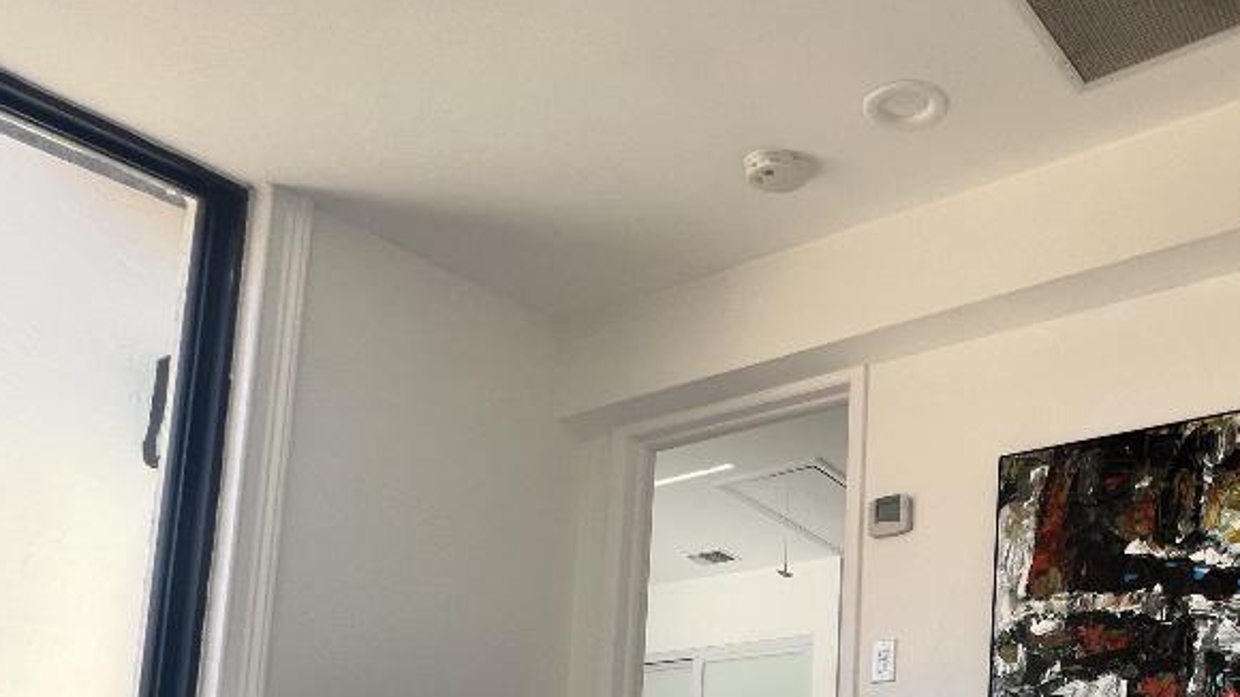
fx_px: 822
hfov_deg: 64.3
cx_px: 1067
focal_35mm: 25
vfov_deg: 37.1
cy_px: 800
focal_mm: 1.57
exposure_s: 1/99
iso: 32
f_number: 1.8
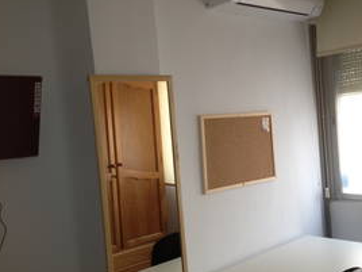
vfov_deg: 30.8
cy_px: 156
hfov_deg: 40.4
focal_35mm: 47
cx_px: 186
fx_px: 492
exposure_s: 1/30
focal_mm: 4.28
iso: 80
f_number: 2.4
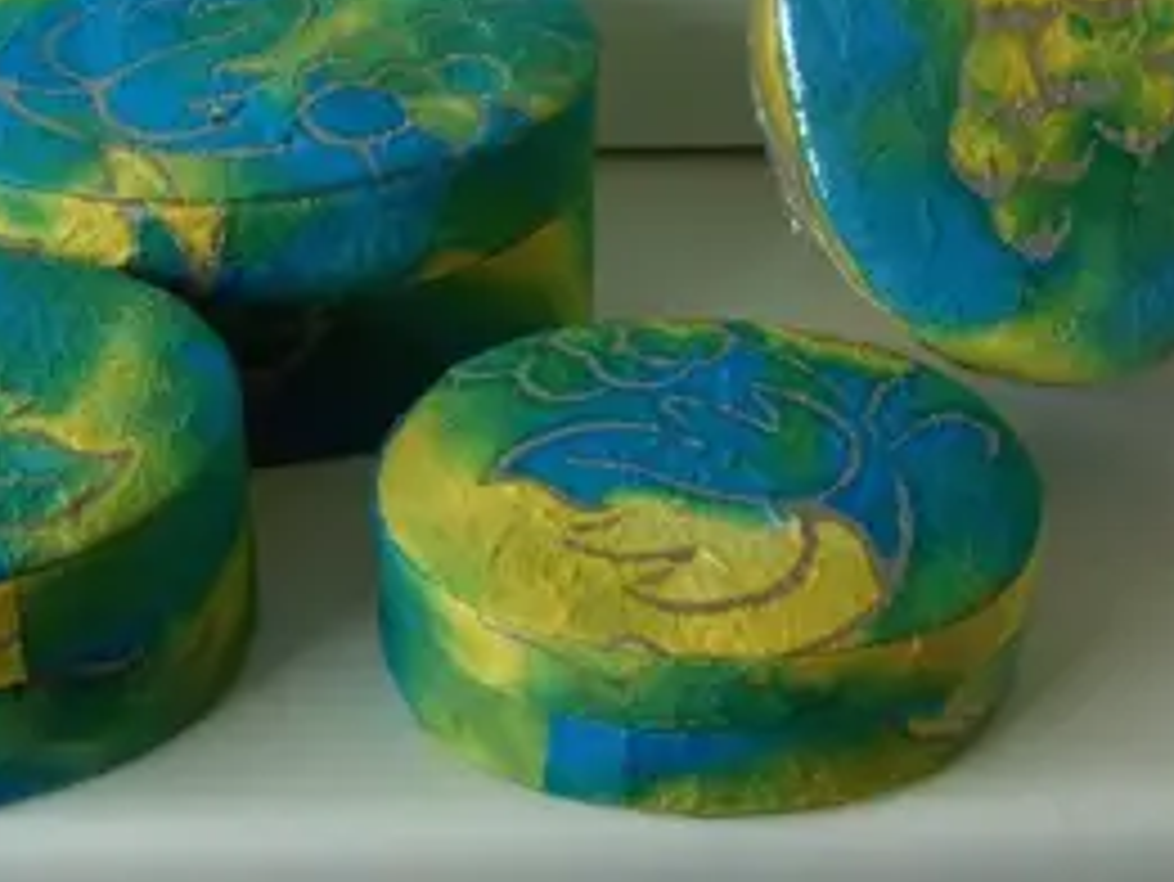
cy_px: 180
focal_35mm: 68
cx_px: 477
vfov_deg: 21.4
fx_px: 2307
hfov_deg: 28.5
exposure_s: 1/50
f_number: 2.8
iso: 80
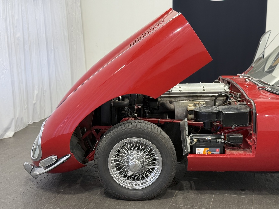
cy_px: 104
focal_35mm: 48
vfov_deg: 30.3
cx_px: 140
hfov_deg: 39.7
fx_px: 387
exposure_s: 1/50
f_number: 1.78
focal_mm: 6.76
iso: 50
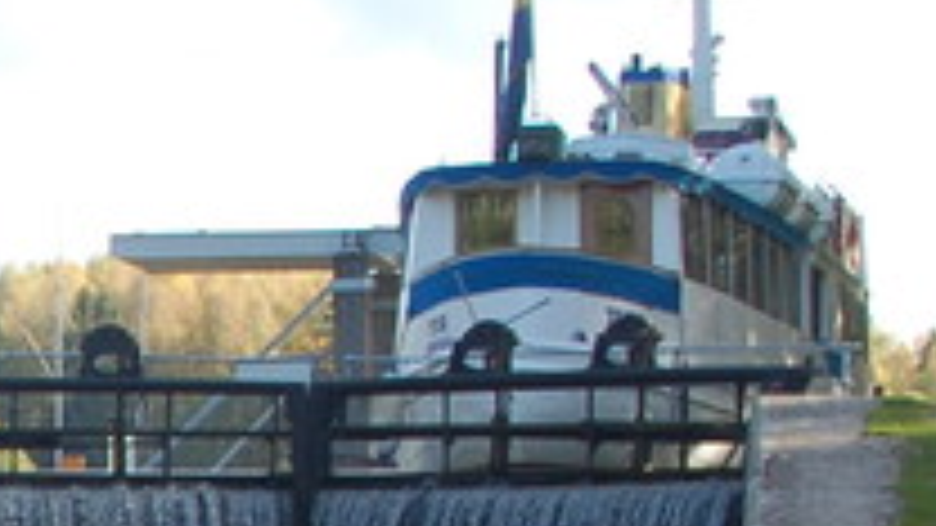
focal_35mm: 188
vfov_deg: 6.3
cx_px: -716
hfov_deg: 10.8
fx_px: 4666
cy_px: 917
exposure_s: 1/160
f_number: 6.3
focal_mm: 26
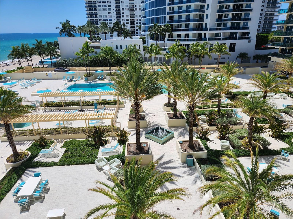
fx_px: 195
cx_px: 146
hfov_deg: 73.9
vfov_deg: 58.9
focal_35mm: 23
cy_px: 110
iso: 20
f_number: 1.8
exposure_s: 1/2969
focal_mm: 5.4
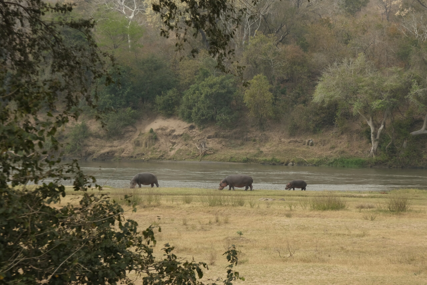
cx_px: 214
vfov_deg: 11.4
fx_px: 1423
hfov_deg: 17.1
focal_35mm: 120
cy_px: 142
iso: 1000
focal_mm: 80
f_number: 16
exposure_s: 1/180
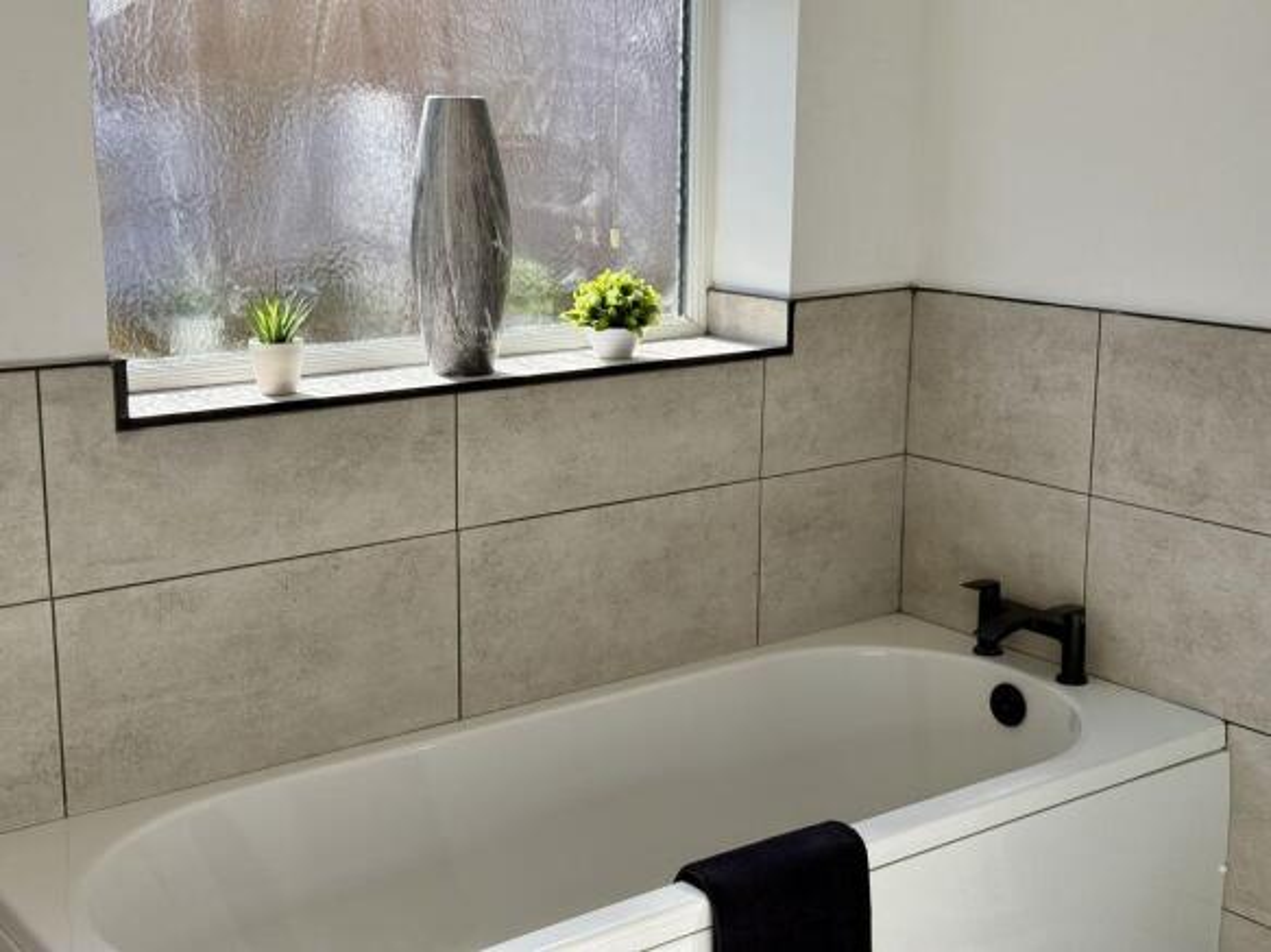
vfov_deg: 30.3
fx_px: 1762
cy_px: 476
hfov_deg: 39.7
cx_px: 636
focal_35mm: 48
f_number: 1.78
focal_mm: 6.76
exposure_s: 1/1085
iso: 100
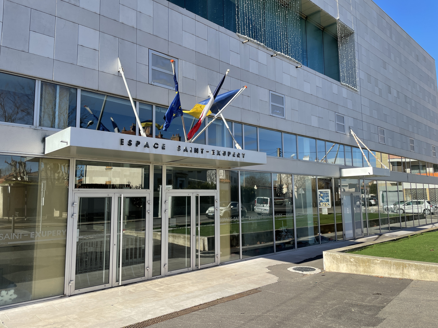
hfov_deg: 67.3
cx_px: 219
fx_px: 329
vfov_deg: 53.1
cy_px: 164
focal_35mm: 26
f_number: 1.6
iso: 32
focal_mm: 4.2
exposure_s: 1/1795
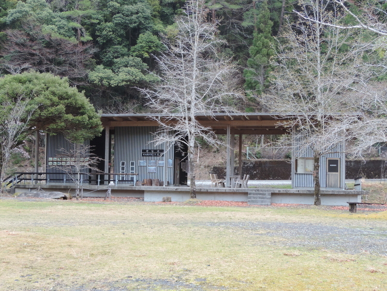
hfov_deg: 38.2
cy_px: 146
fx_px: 559
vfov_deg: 29.1
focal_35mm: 50
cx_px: 194
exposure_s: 1/50
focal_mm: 8.9
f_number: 3.6
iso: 400
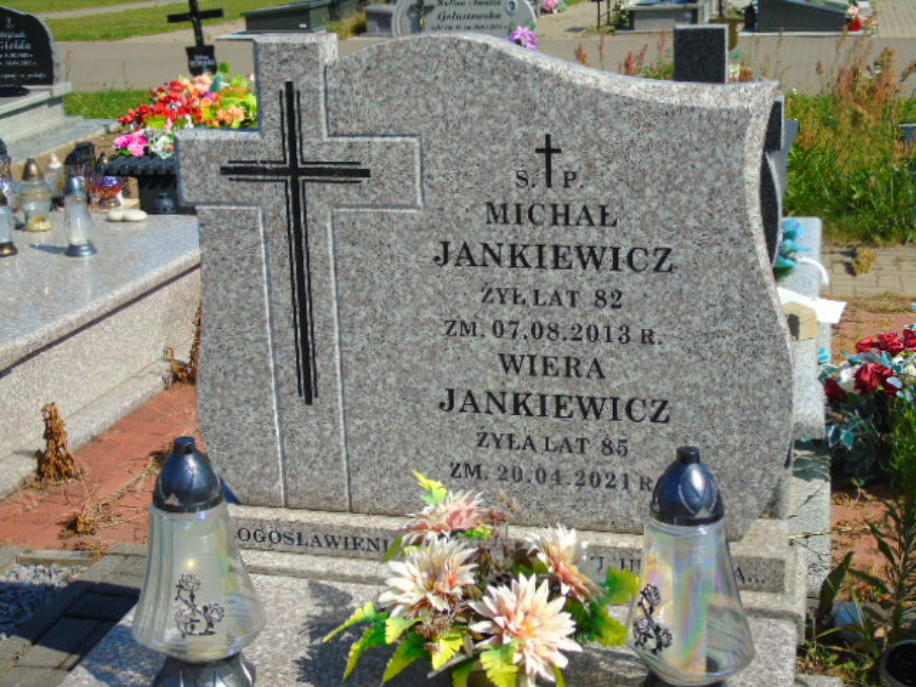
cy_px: 344
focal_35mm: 54
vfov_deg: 27.0
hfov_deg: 35.5
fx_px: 1429
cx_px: 458
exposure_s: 1/800
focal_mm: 9.6
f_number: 4.3
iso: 80
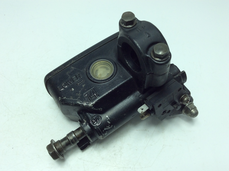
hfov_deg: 56.9
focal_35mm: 32
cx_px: 114
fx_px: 211
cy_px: 86
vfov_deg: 44.1
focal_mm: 3.3
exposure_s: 1/327
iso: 32
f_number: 2.4
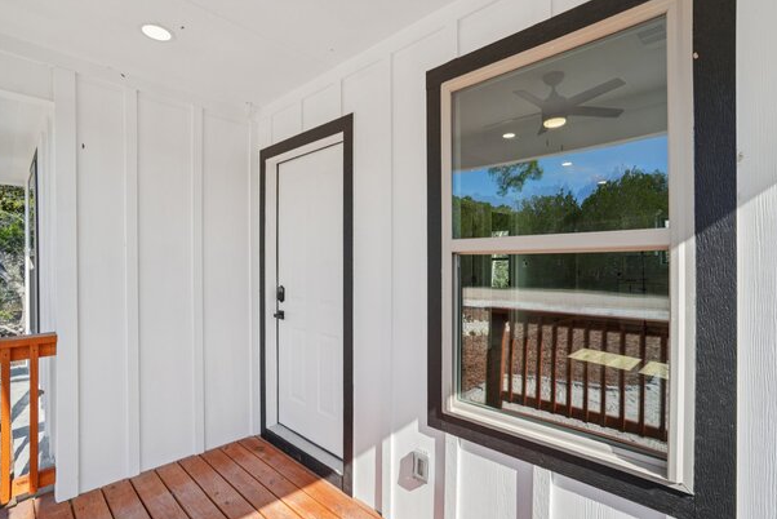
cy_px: 264
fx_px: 367
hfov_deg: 93.2
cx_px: 378
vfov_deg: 70.5
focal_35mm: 17
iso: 200
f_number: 8
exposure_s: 1/350
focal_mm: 16
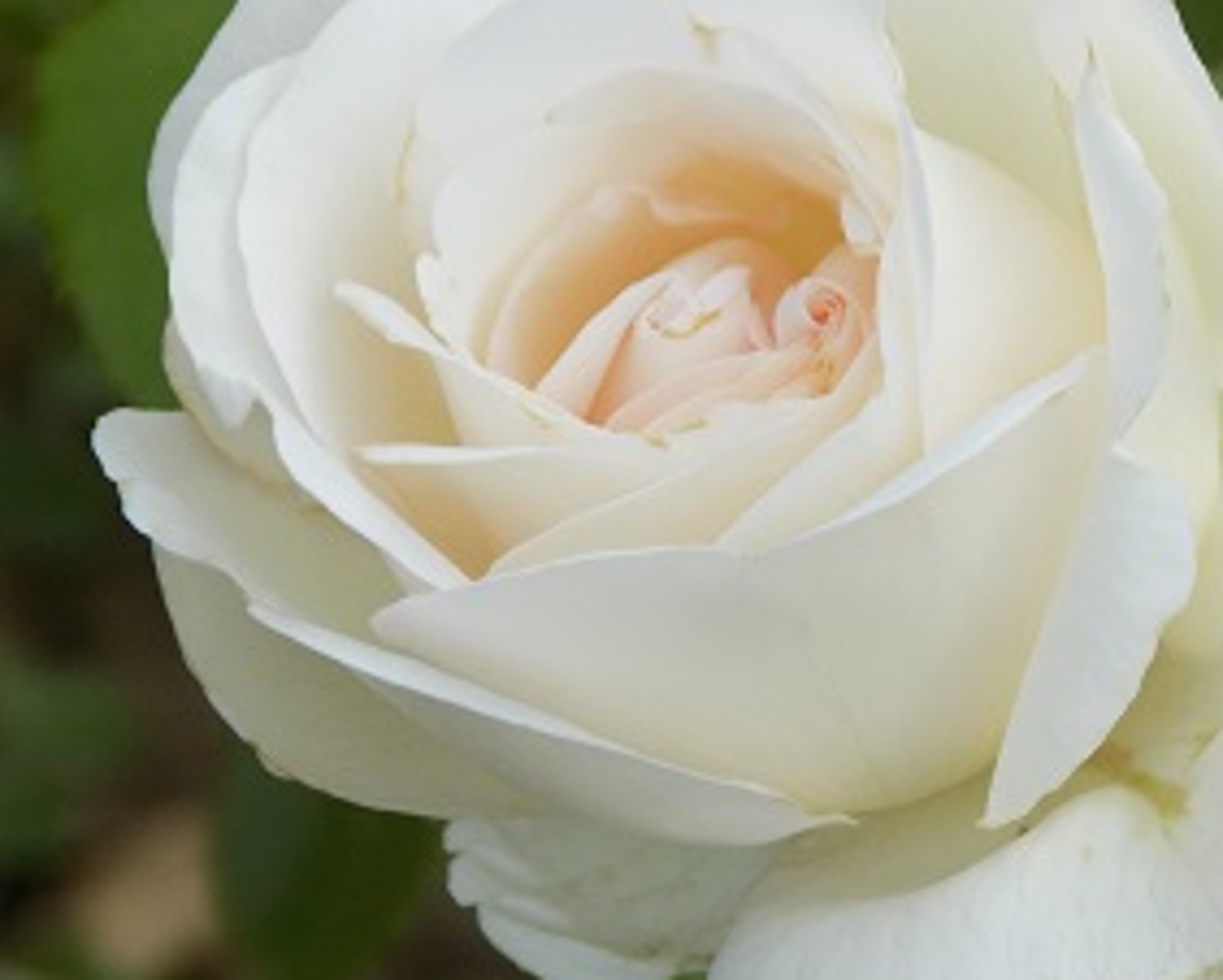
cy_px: 360
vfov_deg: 3.6
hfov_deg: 4.5
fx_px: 15575
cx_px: 664
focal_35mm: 430
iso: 80
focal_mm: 46
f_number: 5.7
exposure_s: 1/100
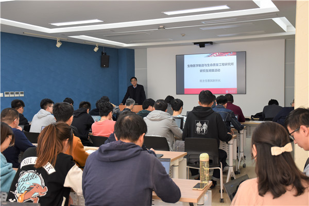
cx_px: 154
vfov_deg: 29.9
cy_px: 103
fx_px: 386
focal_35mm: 45
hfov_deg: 43.6
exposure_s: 1/60
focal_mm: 30
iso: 450
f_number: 4
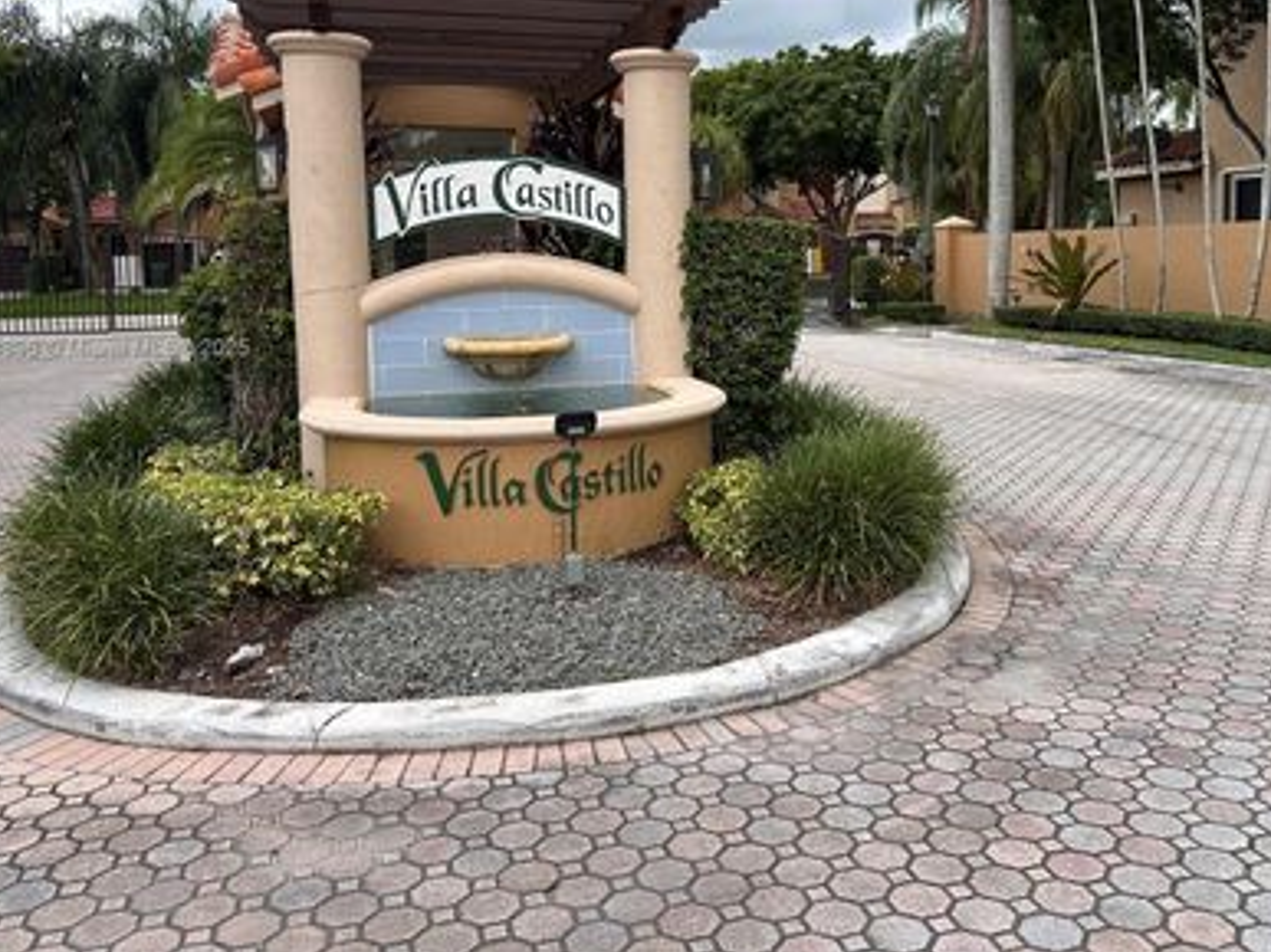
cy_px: 350
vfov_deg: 45.0
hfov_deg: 58.0
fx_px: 1138
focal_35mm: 31
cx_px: 742
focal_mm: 6.86
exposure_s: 1/2967
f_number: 1.78
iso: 80
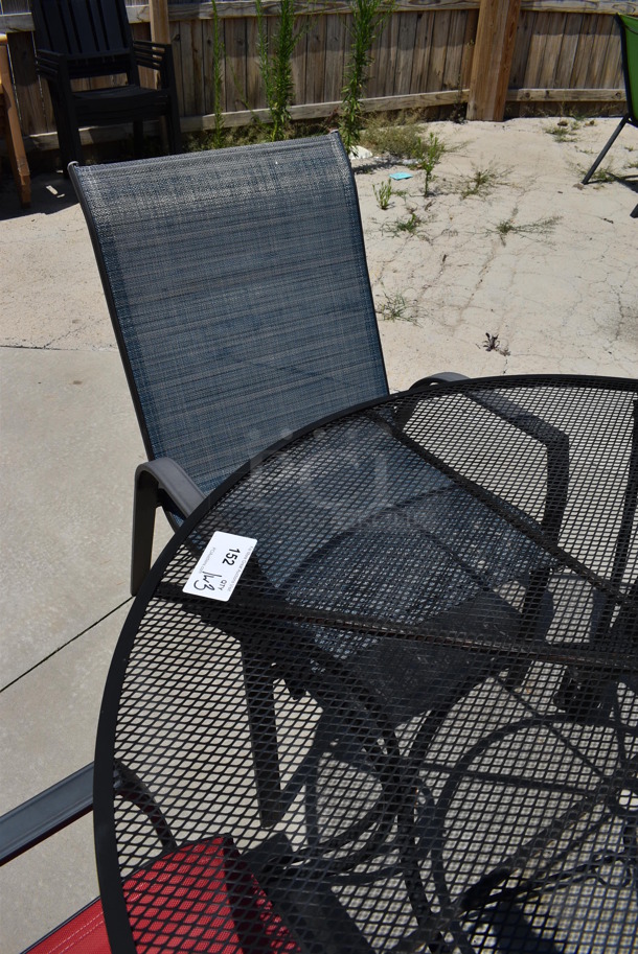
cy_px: 477
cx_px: 319
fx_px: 717
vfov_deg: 67.3
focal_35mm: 27
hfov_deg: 48.0
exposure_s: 1/1000
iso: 200
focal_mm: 18
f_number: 10
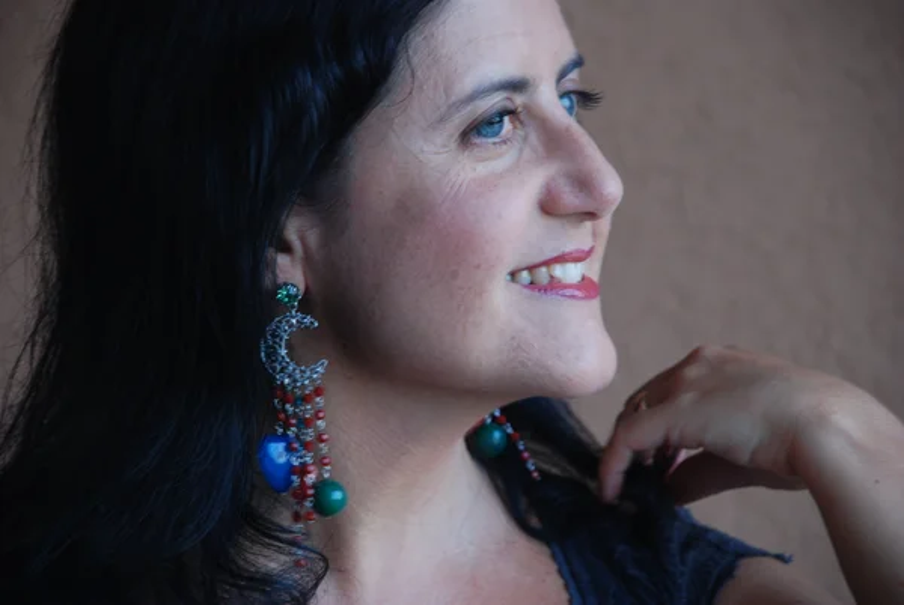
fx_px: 5092
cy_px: 302
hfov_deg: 10.1
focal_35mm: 202
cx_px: 452
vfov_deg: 6.8
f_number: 5.6
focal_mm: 135
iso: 200
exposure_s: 1/25
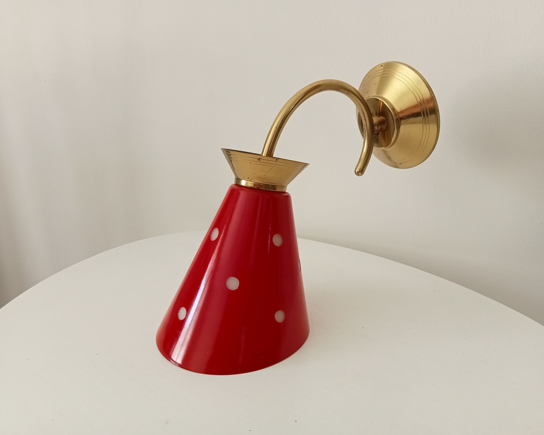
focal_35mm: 30
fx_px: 483
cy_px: 211
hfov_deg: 58.8
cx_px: 272
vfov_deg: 48.5
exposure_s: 1/33.3
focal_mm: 3.46
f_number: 2.2
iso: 109
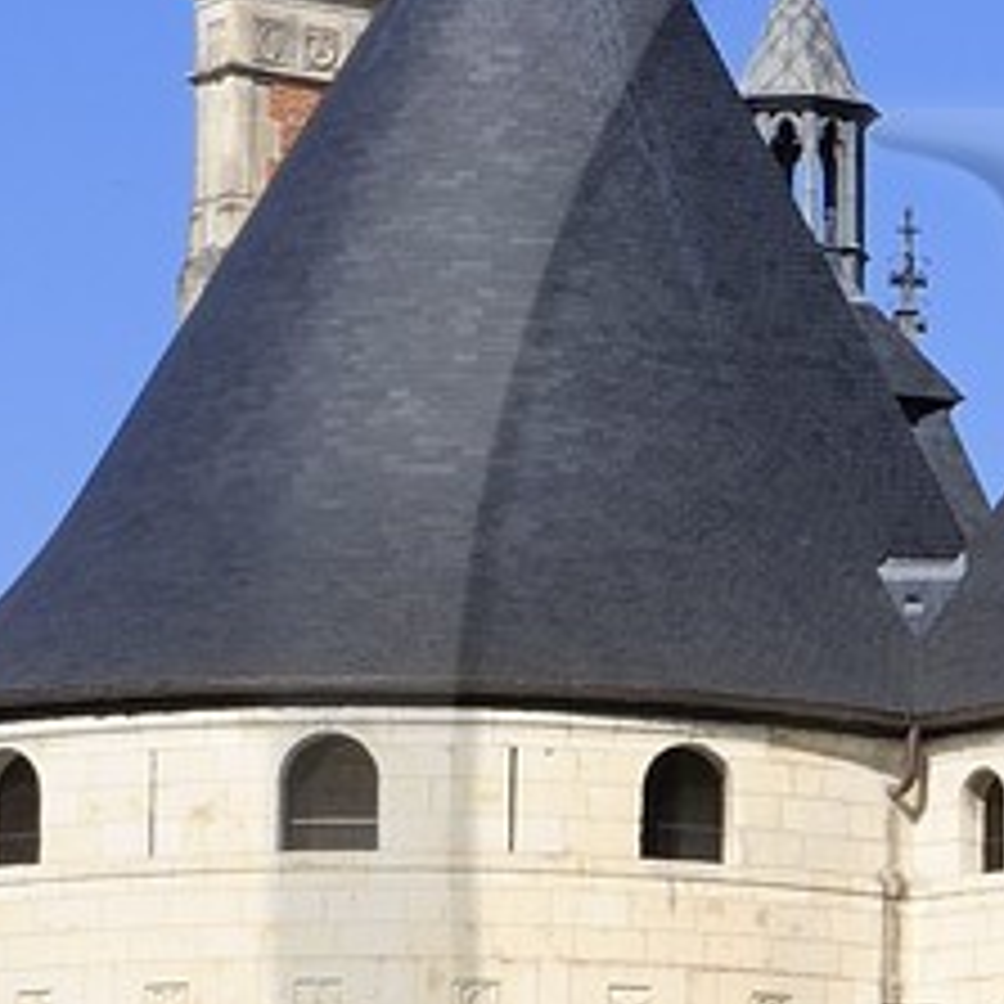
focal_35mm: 268
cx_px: 2103
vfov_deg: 6.5
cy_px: 846
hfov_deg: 6.3
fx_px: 8794
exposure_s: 1/160
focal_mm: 44
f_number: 14
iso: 200
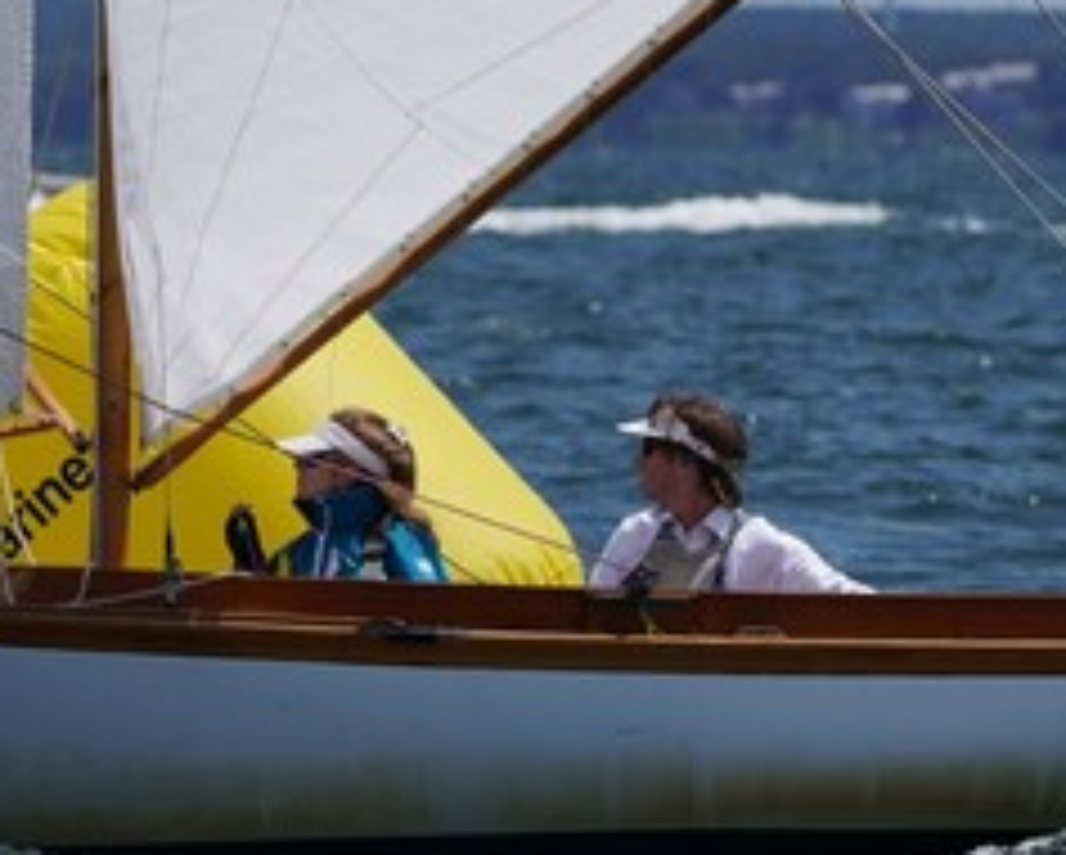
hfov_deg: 2.7
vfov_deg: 2.2
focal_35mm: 712
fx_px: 22482
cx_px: 724
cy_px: 124
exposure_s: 1/1600
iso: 125
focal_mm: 150
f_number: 5
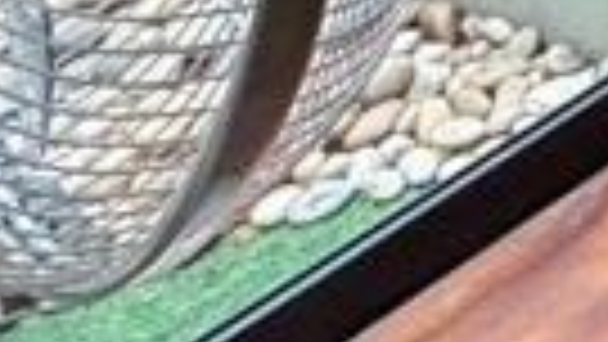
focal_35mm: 116
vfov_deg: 8.0
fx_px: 1870
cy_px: -882
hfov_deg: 9.9
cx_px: 2072
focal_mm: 2.22
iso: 320
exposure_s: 1/63
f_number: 2.2
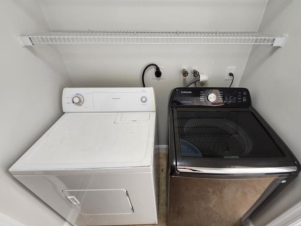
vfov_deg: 81.8
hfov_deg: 97.6
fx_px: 130
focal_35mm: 15
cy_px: 111
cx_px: 170
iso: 125
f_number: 2.2
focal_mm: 1.74
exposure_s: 1/60
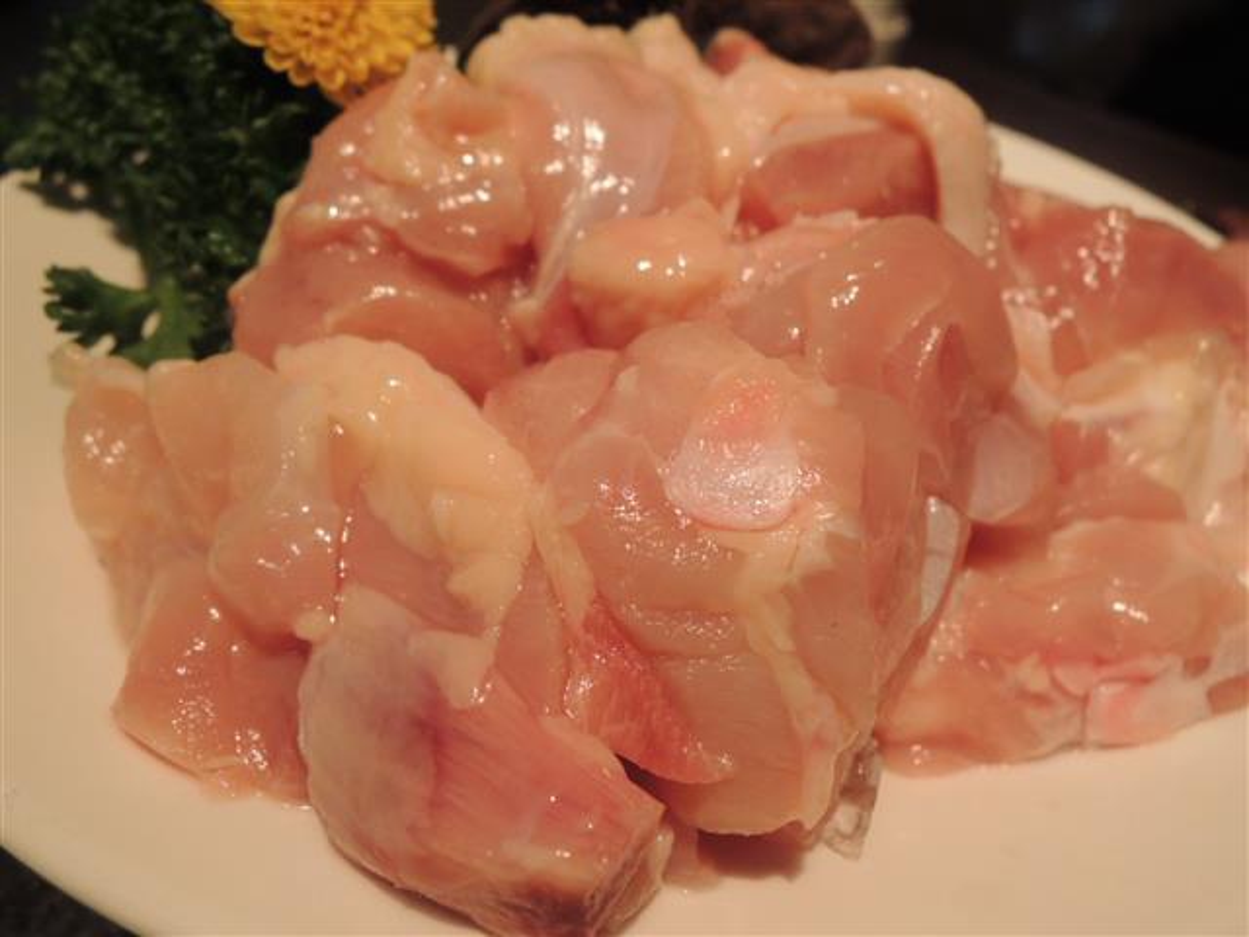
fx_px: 866
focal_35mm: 24
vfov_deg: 56.8
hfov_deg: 71.6
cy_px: 468
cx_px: 624
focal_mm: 4.3
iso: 400
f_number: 2.8
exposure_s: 1/30
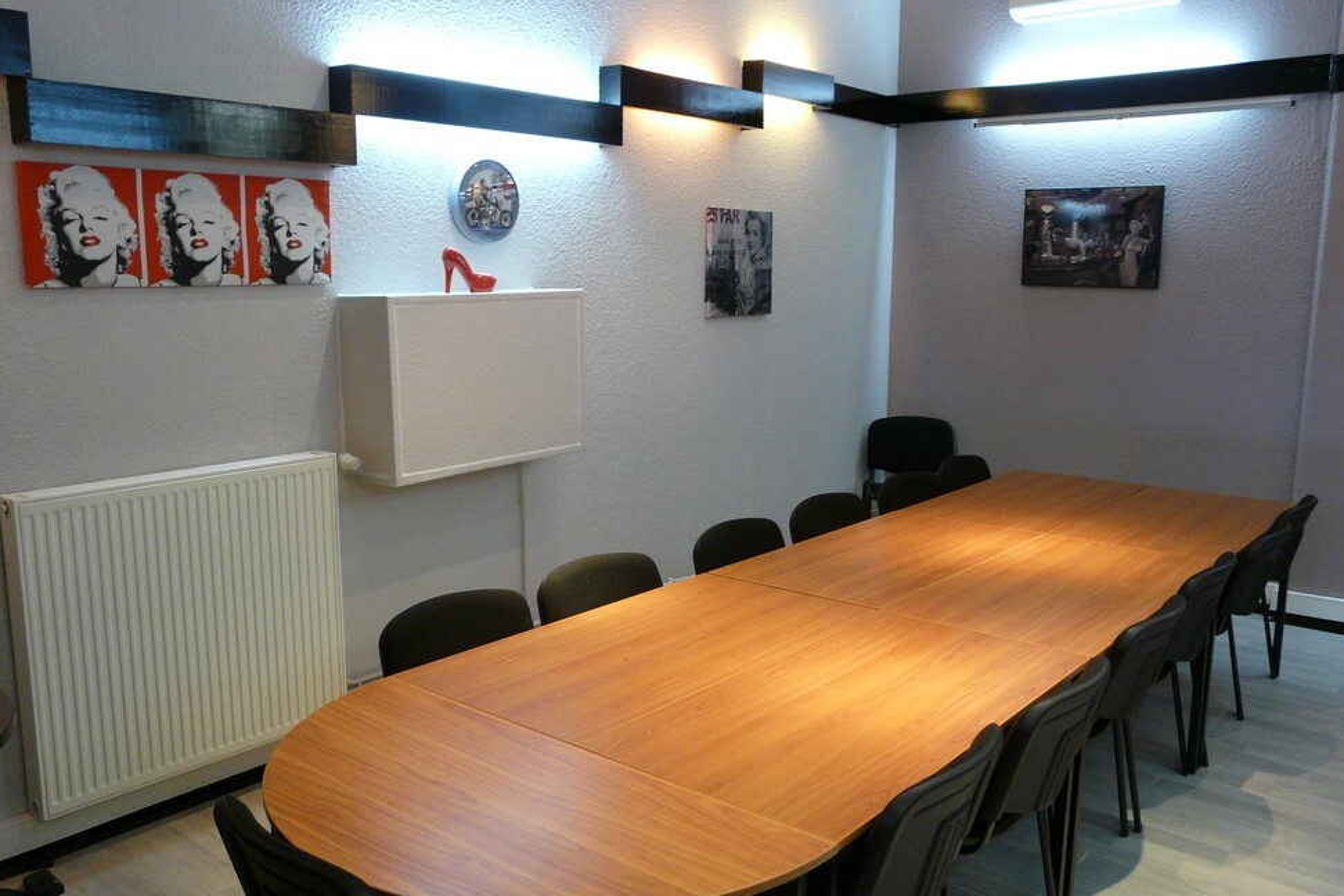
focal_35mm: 30
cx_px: 659
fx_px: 1120
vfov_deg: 43.6
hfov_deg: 61.9
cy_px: 463
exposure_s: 1/10
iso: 200
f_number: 2.8
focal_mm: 4.6
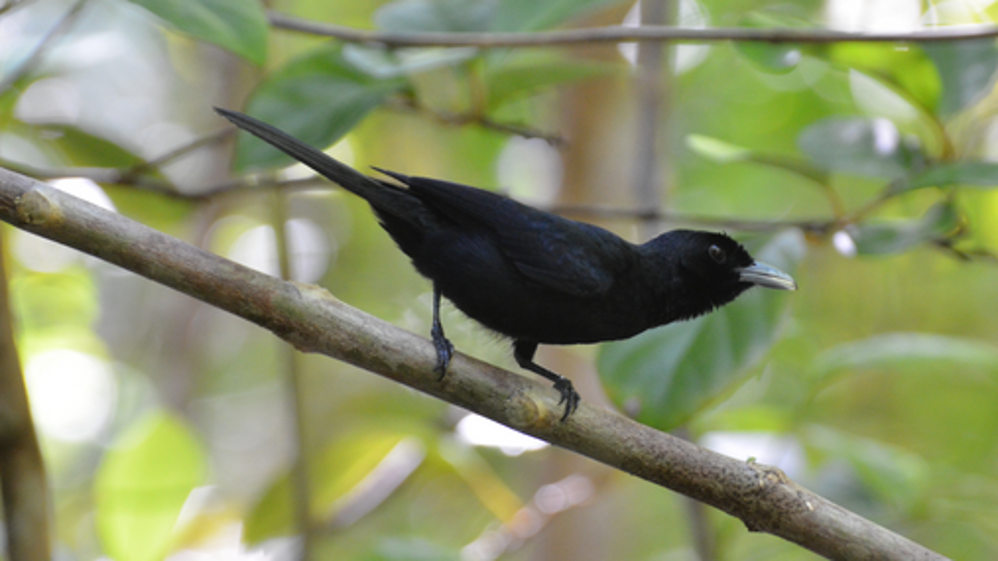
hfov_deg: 5.5
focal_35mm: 390
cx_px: 530
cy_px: 313
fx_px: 10319
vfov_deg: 3.1
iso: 1600
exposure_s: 1/160
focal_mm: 180
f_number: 5
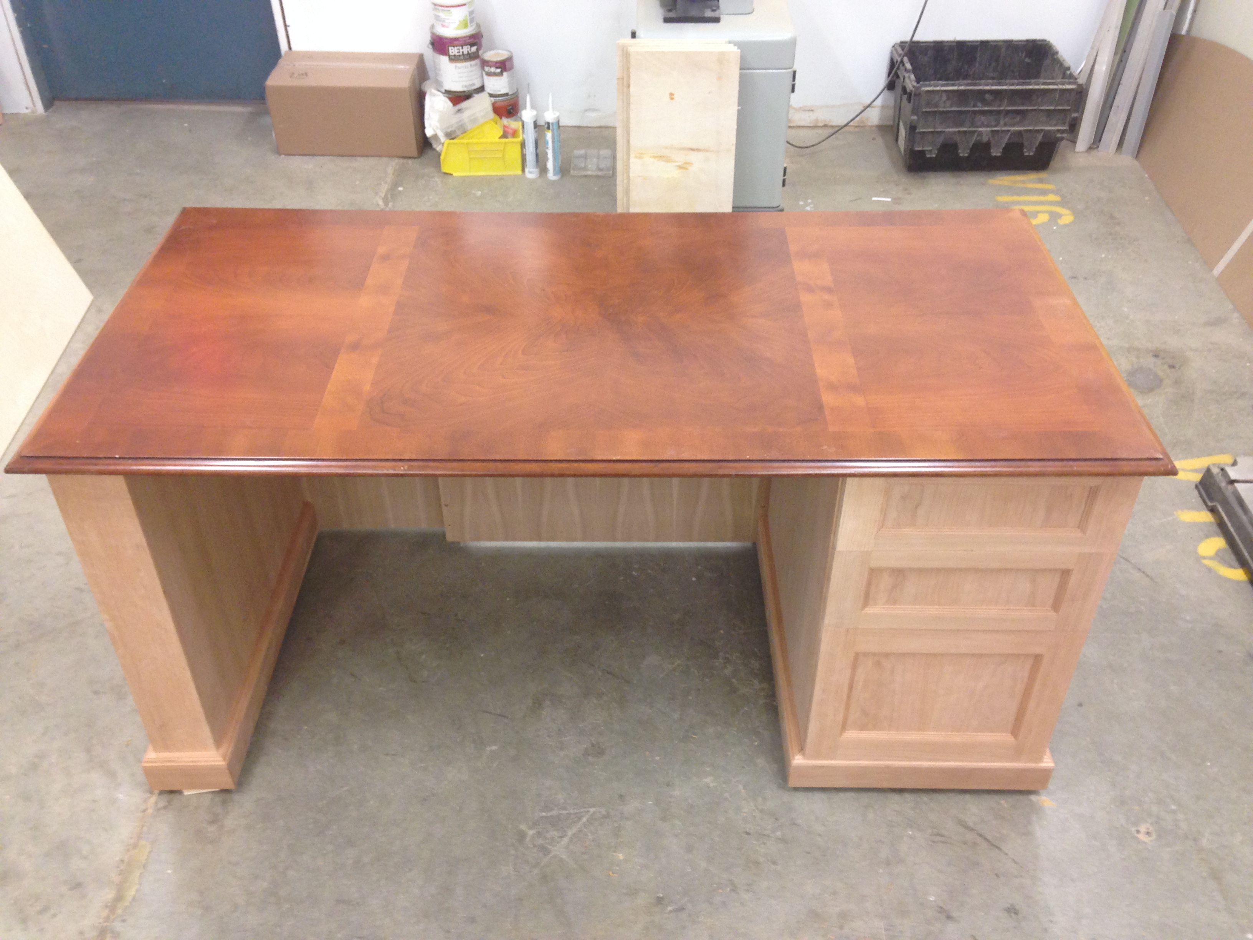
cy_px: 470
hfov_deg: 55.4
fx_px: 1195
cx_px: 626
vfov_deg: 42.9
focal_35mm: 33
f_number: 2.4
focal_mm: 4.12
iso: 125
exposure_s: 1/20
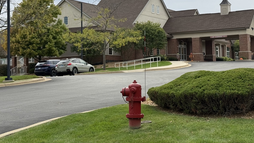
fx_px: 418
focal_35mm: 62
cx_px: 136
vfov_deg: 19.3
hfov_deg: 33.8
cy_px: 35
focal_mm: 6.76
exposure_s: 1/1353
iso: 64
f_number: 1.78
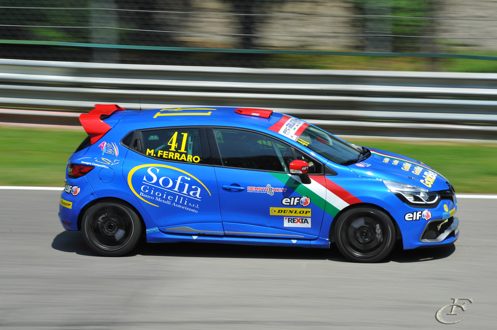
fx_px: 3159
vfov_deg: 6.0
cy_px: 172
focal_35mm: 229
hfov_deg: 9.0
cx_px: 237
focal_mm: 200
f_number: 14
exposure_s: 1/125
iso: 200
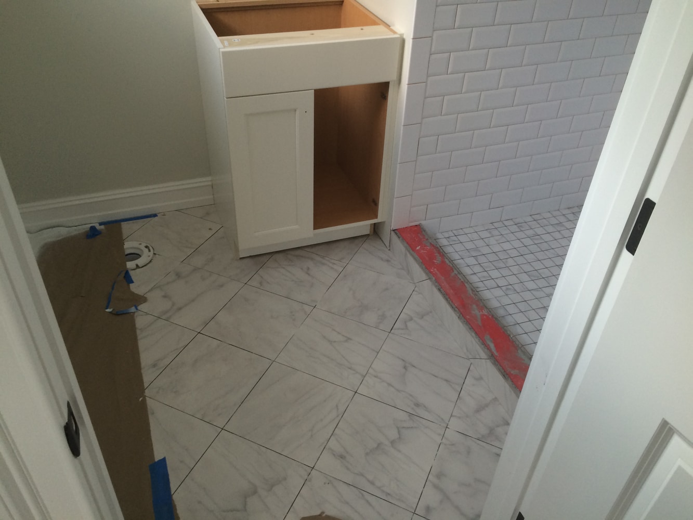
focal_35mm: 29
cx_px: 346
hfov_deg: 61.7
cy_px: 260
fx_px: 581
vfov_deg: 48.2
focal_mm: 4.15
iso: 80
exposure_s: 1/30
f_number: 2.2
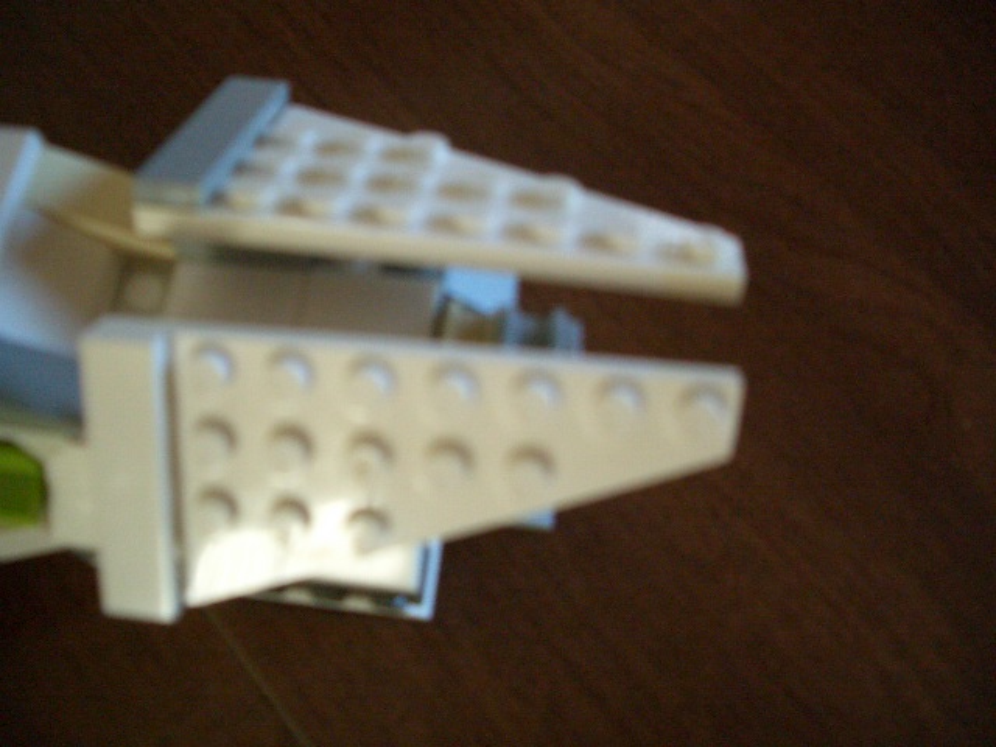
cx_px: 498
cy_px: 374
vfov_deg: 40.7
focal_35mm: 35
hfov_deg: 52.6
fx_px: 1007
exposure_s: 1/50
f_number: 2.6
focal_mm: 5.8
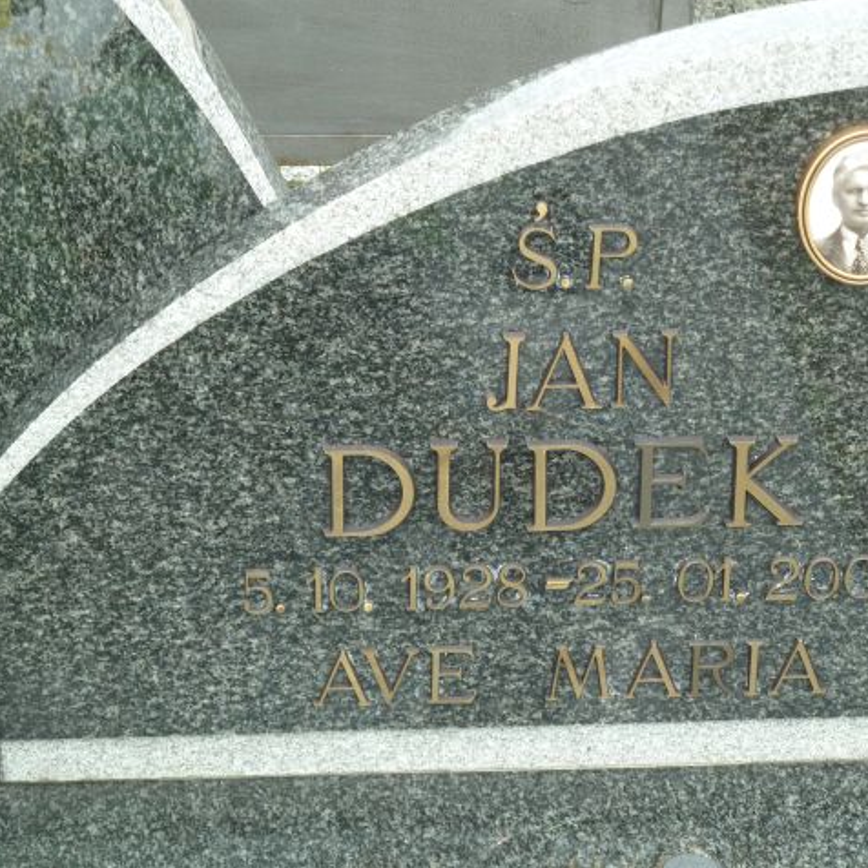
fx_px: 3234
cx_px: 489
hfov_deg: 15.3
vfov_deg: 15.3
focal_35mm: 114
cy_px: 436
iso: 160
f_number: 4.3
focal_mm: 15.8
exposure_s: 1/40
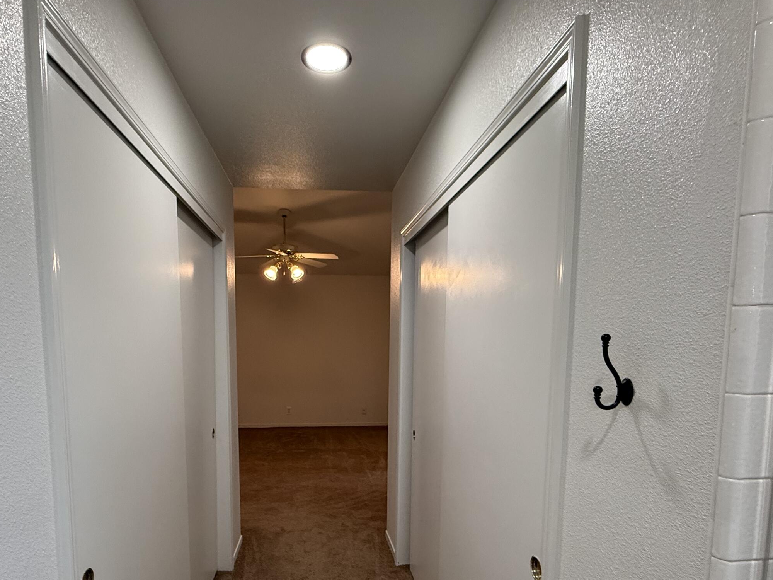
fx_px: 469
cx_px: 354
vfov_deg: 61.9
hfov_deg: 78.8
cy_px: 386
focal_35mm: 21
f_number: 2.2
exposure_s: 1/120
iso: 320
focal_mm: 2.22
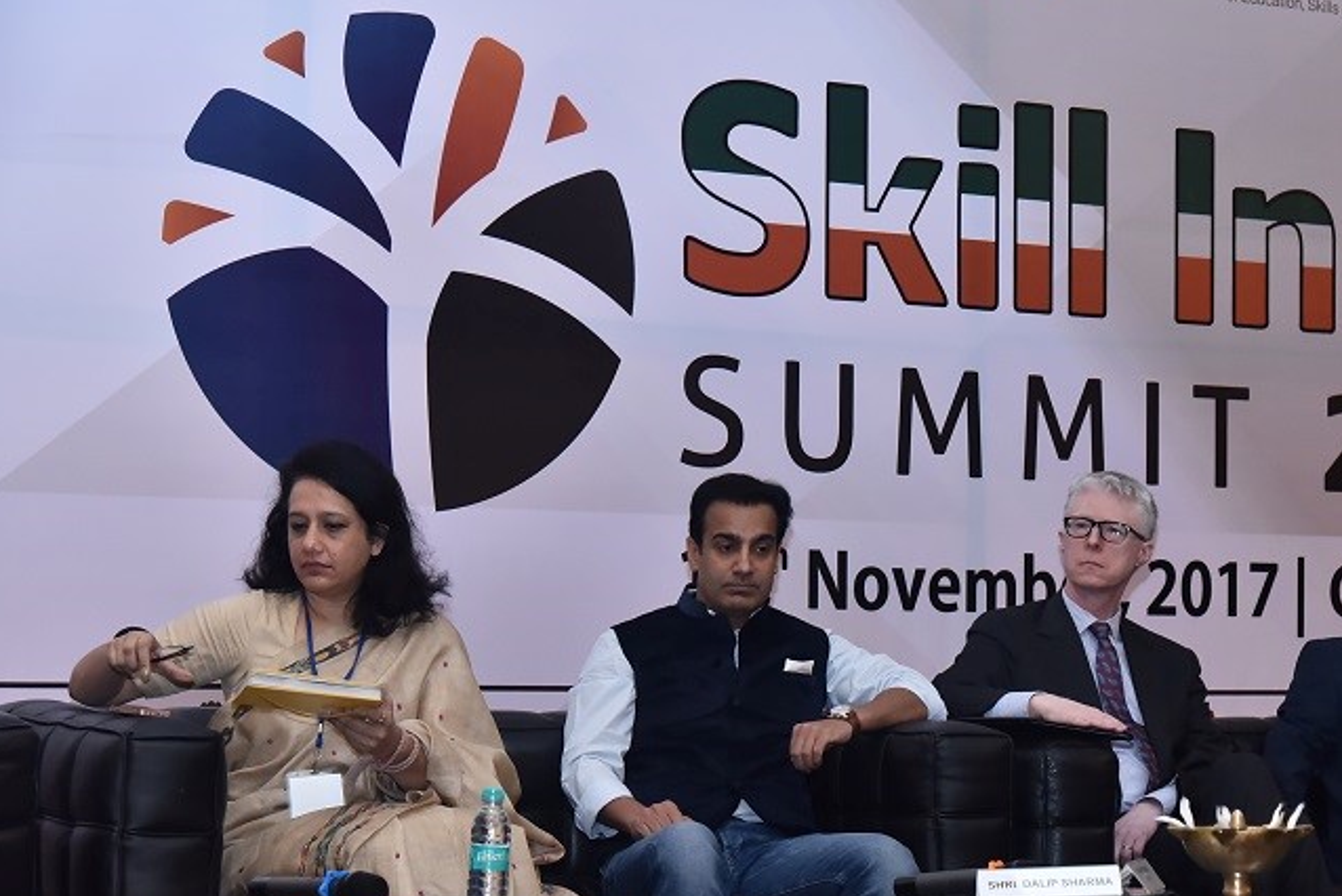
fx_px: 3431
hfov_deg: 22.0
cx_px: 937
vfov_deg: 14.9
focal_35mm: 92
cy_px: 512
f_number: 5
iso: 1600
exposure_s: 1/60
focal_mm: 65
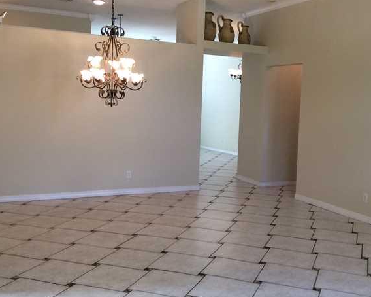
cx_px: 207
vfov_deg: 34.1
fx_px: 483
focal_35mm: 44
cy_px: 131
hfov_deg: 42.0
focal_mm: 3.3
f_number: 2.4
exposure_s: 1/24
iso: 40
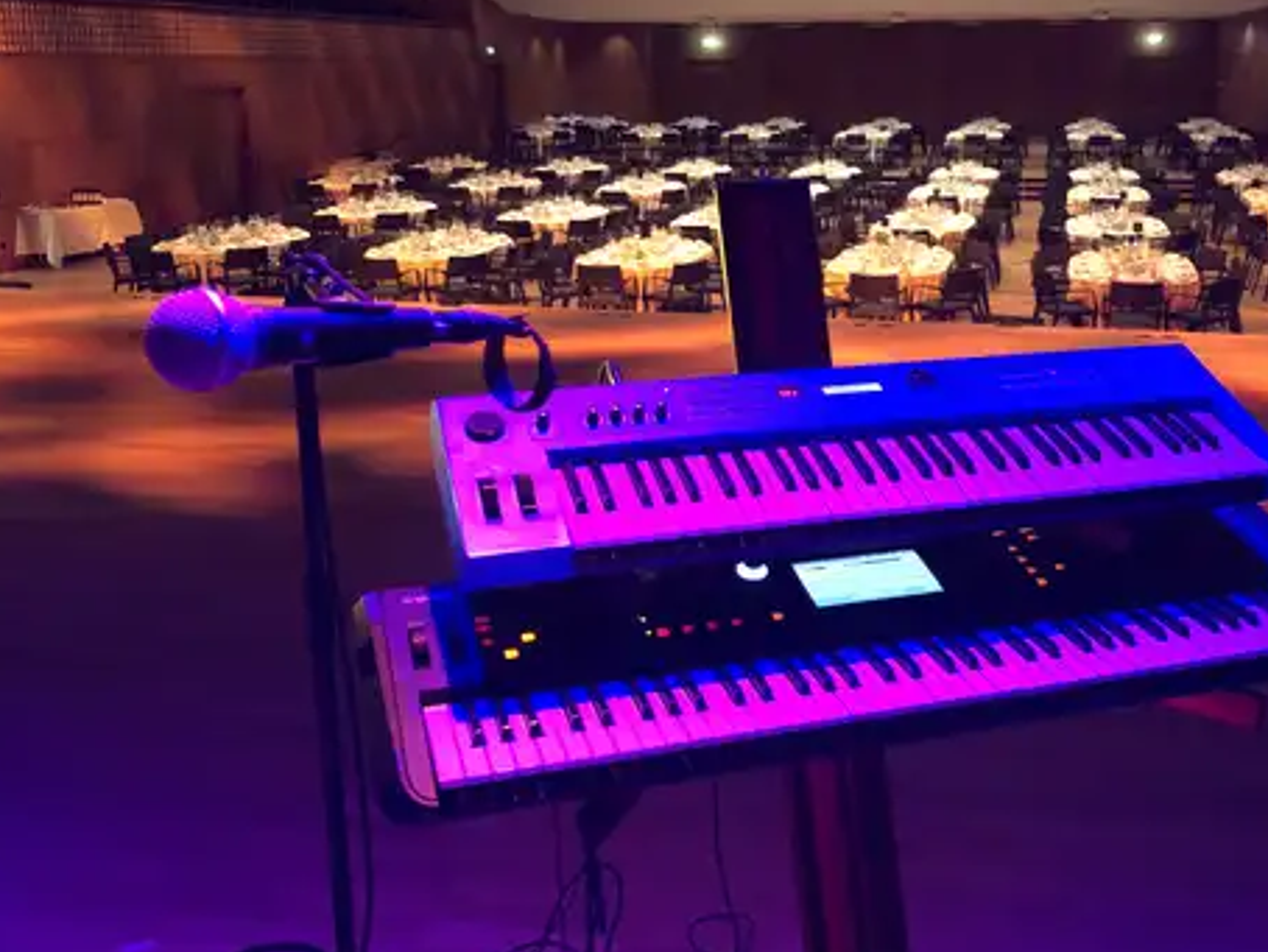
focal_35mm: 37
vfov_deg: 38.4
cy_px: 349
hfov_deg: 49.9
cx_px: 732
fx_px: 1356
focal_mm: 3.99
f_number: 1.8
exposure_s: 1/5
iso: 100
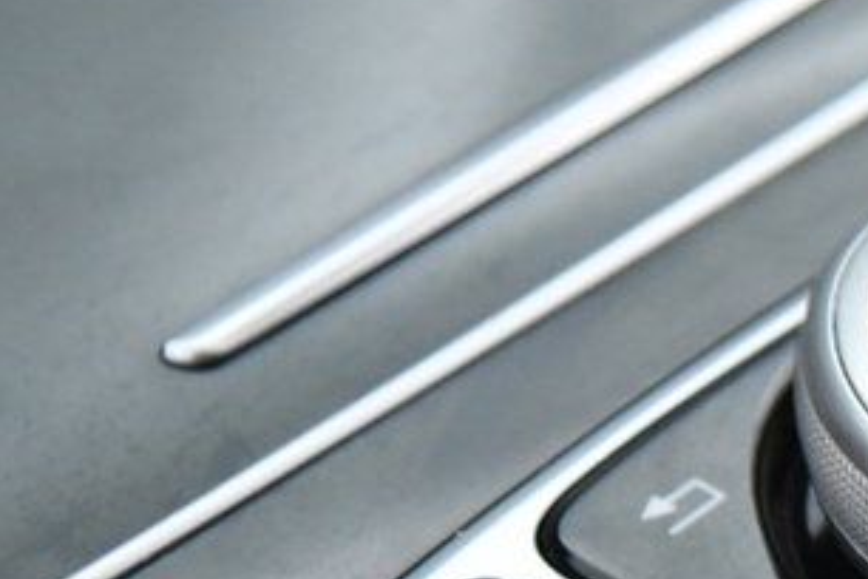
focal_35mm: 487
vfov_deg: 2.8
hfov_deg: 4.2
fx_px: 11741
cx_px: 1379
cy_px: 627
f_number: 4
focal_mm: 92
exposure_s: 1/30
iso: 4000
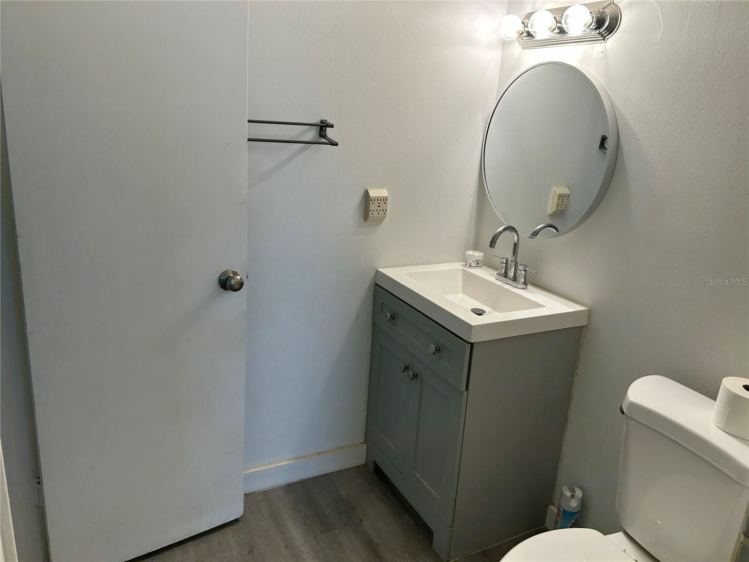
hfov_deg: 67.3
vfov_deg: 53.1
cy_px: 281
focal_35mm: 26
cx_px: 374
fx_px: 563
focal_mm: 5.7
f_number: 1.5
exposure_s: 1/120
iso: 64
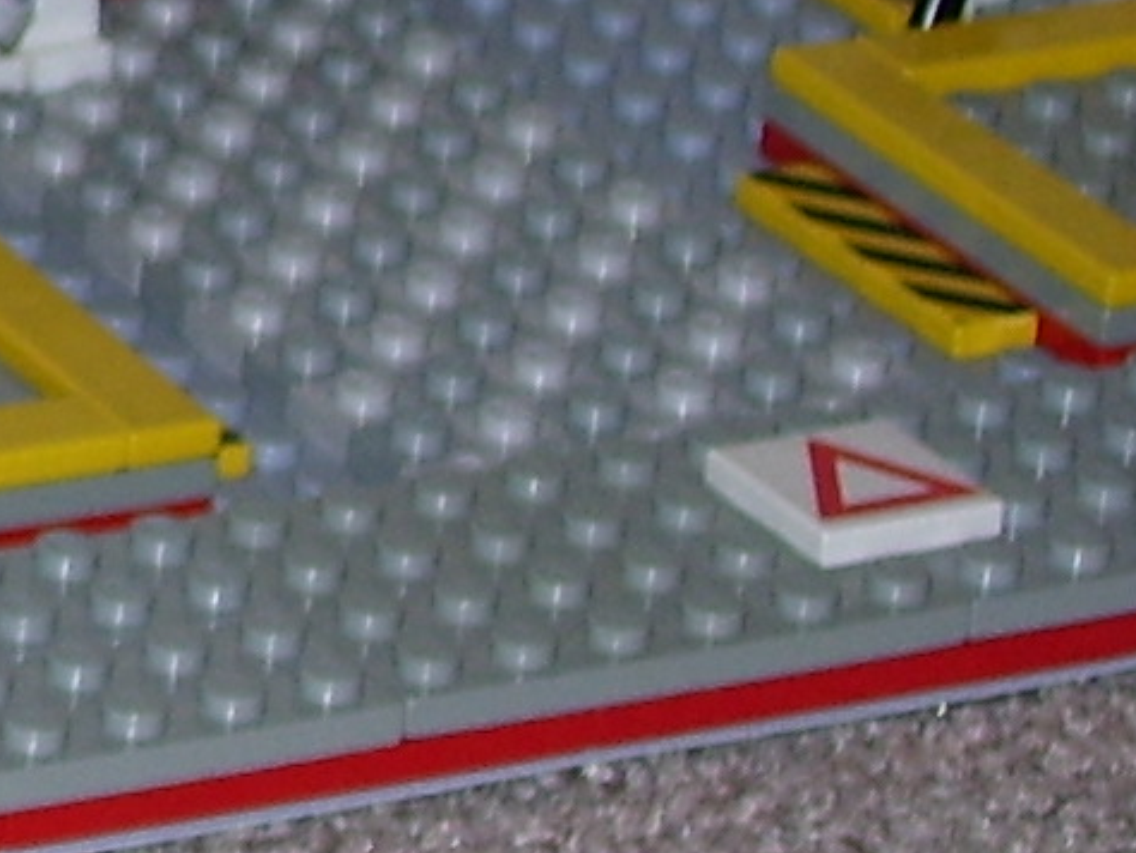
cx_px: -1587
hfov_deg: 6.9
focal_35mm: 272
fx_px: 8931
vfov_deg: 5.4
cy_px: -563
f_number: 3.4
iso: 80
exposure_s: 1/60
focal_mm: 9.4
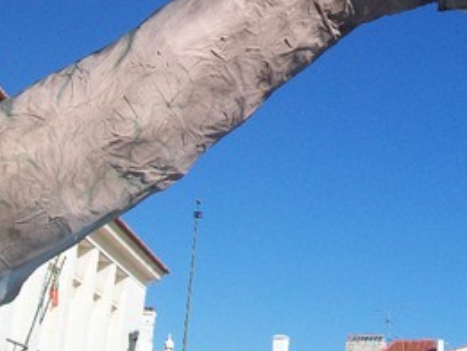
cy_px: 67
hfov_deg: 27.6
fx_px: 931
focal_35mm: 69
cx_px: 374
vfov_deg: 21.1
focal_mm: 6
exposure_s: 1/500
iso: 64
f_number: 4.8
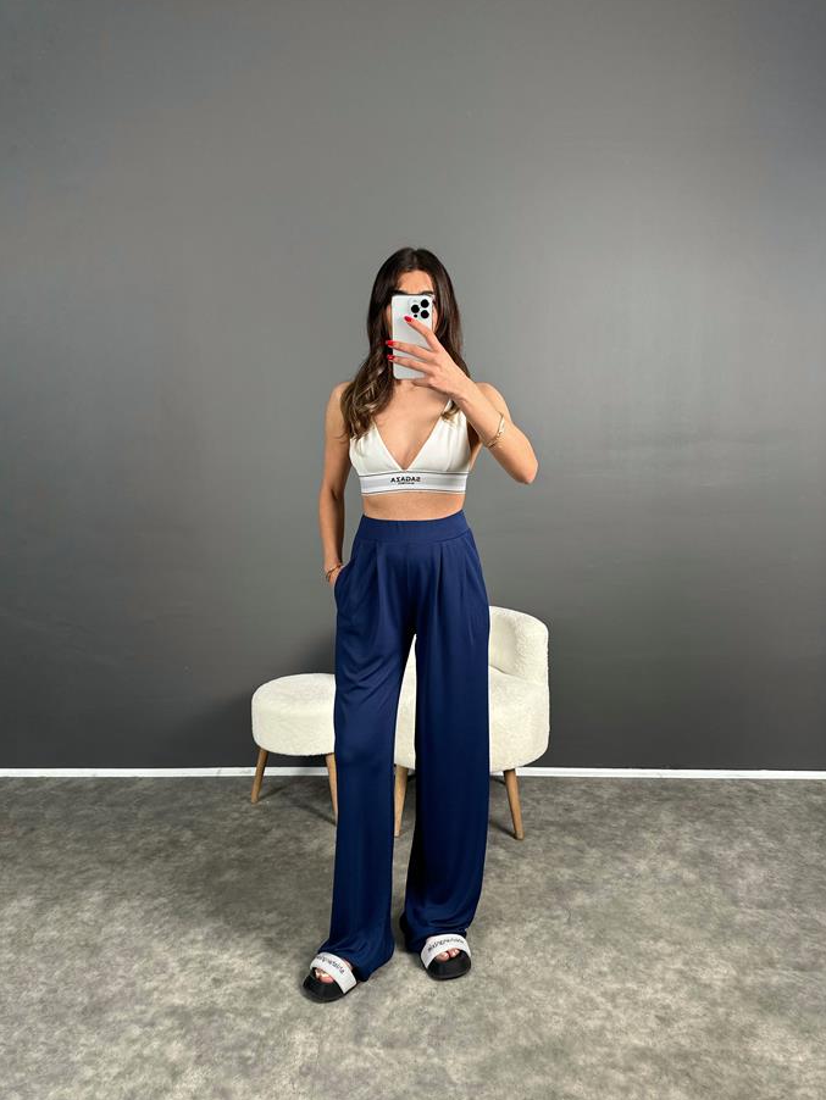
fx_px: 795
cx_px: 408
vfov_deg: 69.4
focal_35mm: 25
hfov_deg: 54.9
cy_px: 545
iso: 125
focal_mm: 6.86
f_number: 1.78
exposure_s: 1/121
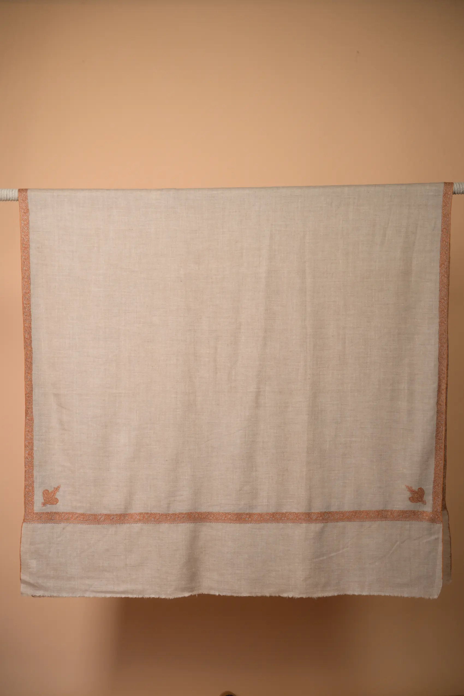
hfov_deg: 20.6
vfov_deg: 30.5
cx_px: 232
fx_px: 1276
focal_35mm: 66
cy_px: 348
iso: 160
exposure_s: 1/320
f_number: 4
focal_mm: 66
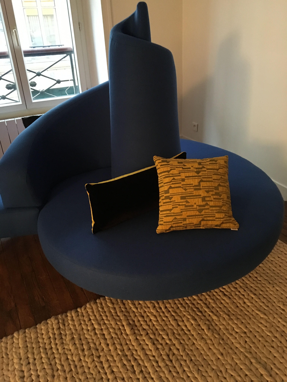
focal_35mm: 29
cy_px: 191
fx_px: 321
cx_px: 144
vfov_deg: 61.7
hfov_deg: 48.2
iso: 250
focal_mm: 4.15
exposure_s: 1/17
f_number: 2.2
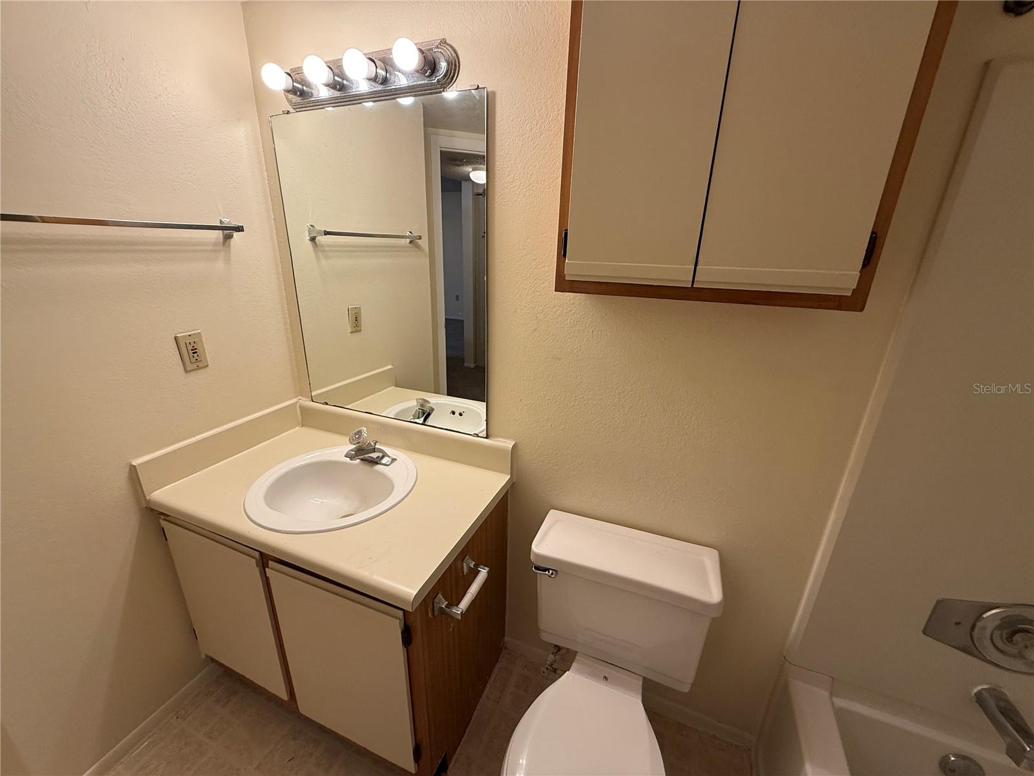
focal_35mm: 14
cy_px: 388
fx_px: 418
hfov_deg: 102.1
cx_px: 517
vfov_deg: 85.7
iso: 125
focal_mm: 2.22
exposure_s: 1/120
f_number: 2.2
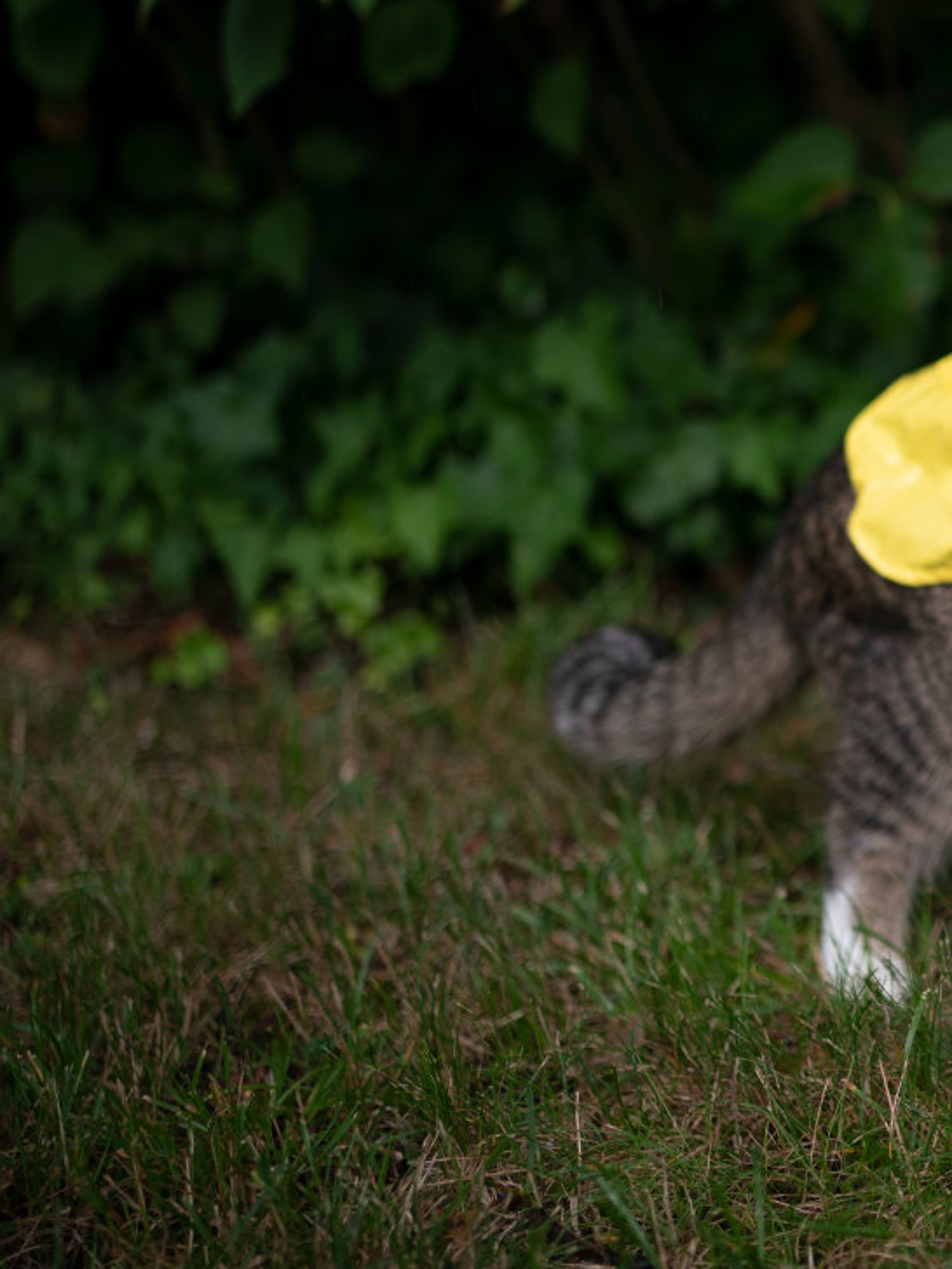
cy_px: 348
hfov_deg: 18.3
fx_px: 2714
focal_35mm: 74
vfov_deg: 26.1
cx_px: 1295
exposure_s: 1/500
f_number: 2.2
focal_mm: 35
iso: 200
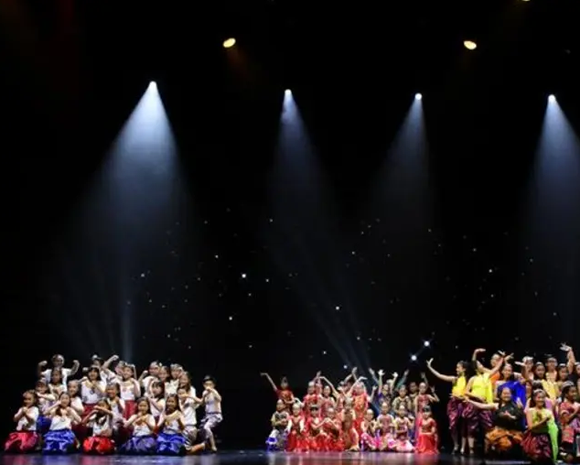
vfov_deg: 33.5
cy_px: 235
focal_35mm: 45
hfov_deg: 40.9
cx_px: 348
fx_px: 773
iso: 12800
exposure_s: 1/200
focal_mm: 26
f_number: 9
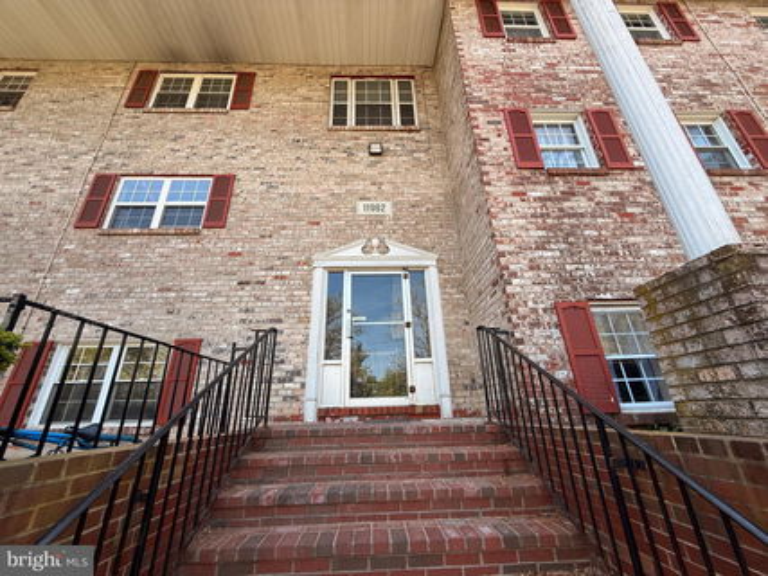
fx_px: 311
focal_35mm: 14
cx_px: 384
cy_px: 288
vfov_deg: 85.6
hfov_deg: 102.1
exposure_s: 1/357
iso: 50
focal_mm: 2.22
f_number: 2.2
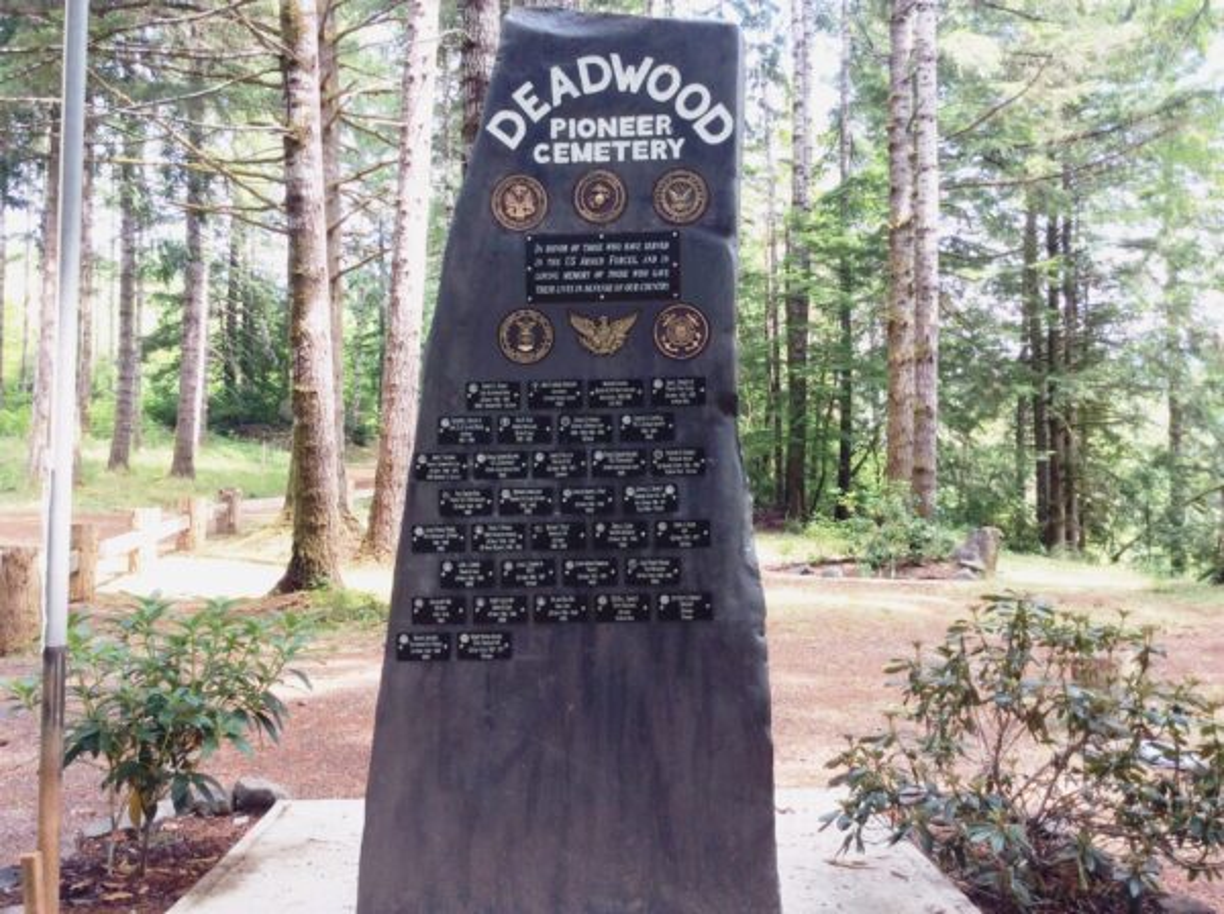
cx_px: 612
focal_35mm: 32
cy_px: 457
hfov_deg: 56.9
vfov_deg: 44.0
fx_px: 1130
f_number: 2.4
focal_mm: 3.3
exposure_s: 1/60
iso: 40
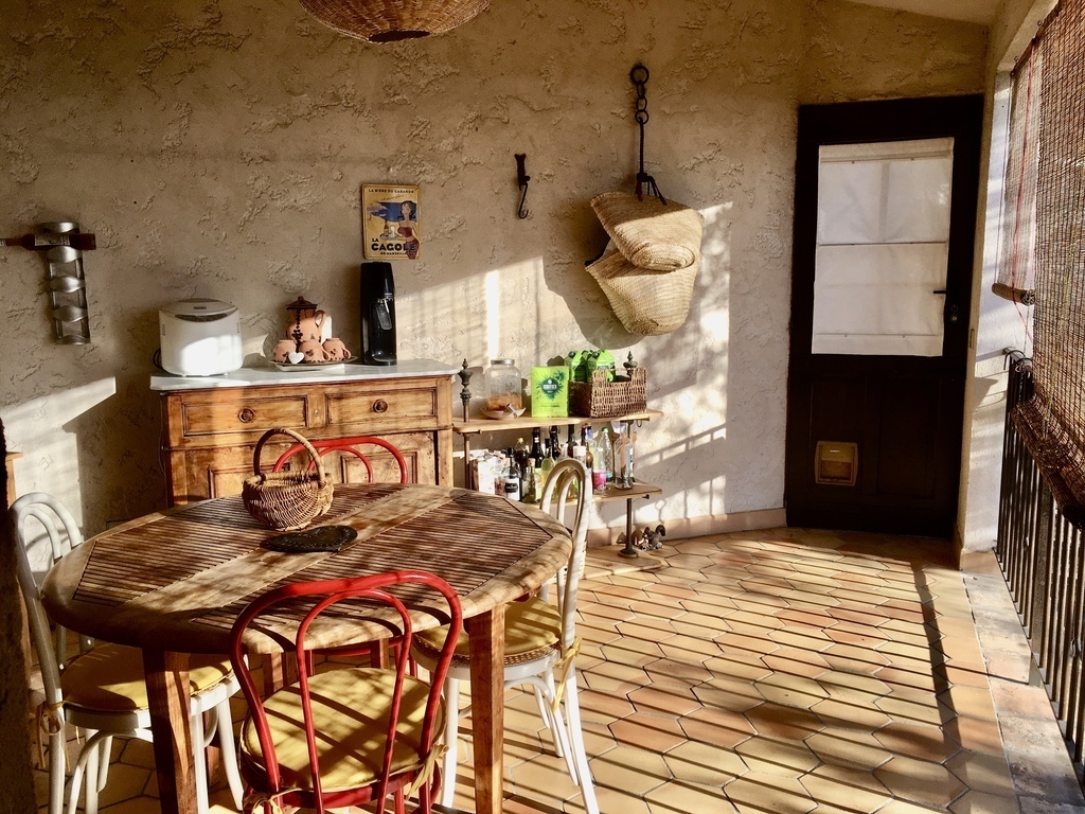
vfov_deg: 48.2
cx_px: 542
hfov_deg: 61.7
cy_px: 407
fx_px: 909
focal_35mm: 29
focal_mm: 4.15
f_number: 2.2
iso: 25
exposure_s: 1/561
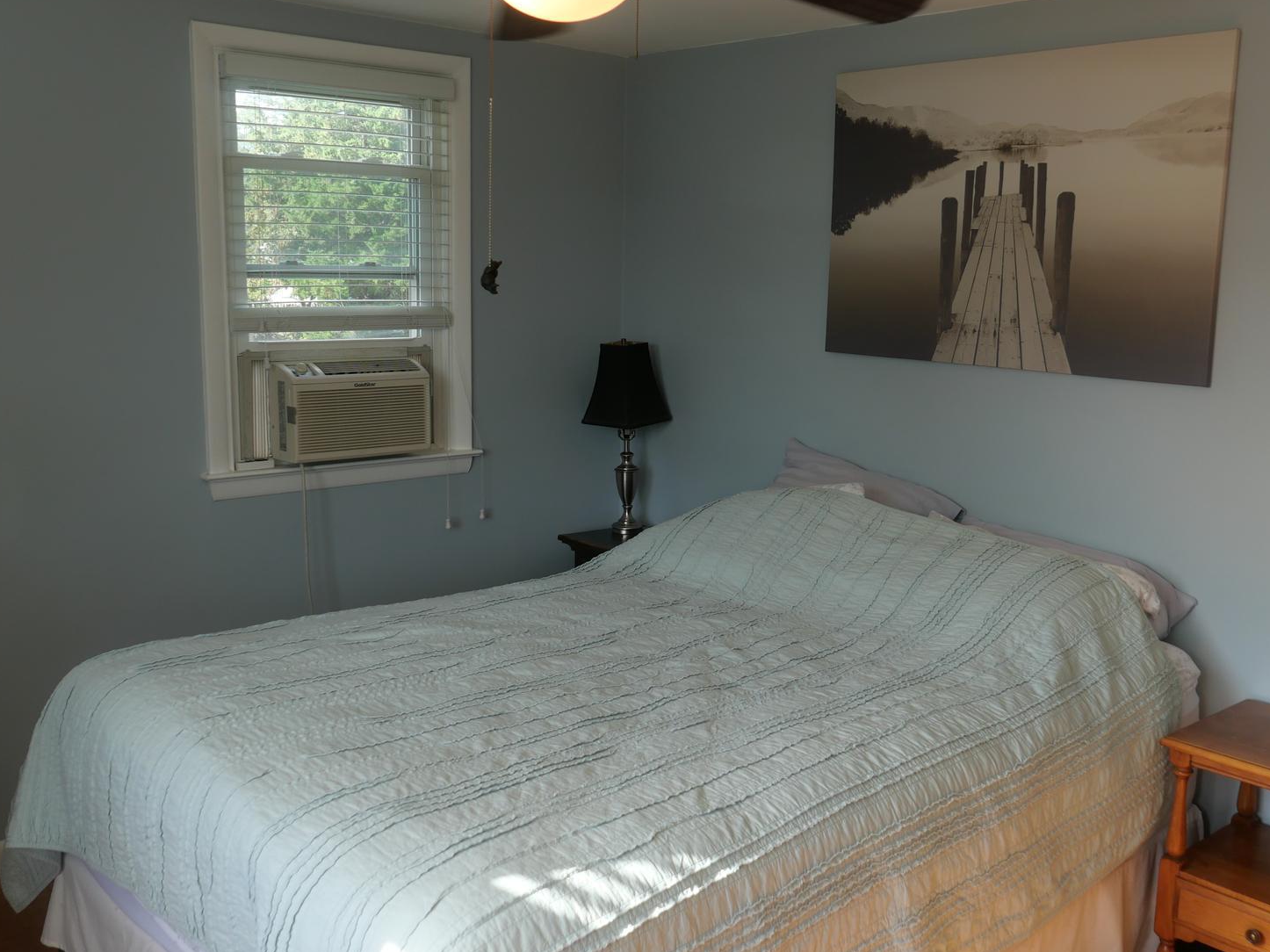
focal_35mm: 34
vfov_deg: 41.8
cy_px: 480
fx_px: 1247
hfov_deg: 53.7
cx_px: 732
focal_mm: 10.9
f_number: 3.2
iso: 200
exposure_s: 1/125
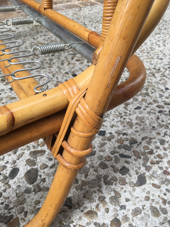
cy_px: 114
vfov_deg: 61.7
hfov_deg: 48.2
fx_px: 190
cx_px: 85
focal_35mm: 29
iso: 25
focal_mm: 4.15
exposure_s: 1/273
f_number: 2.2
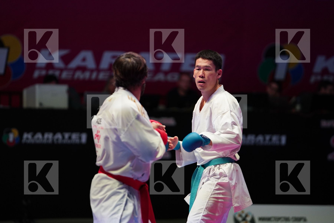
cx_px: 167
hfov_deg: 10.4
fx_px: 1837
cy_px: 112
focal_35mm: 198
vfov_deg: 6.9
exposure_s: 1/1000
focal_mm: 198
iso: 2000
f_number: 2.8
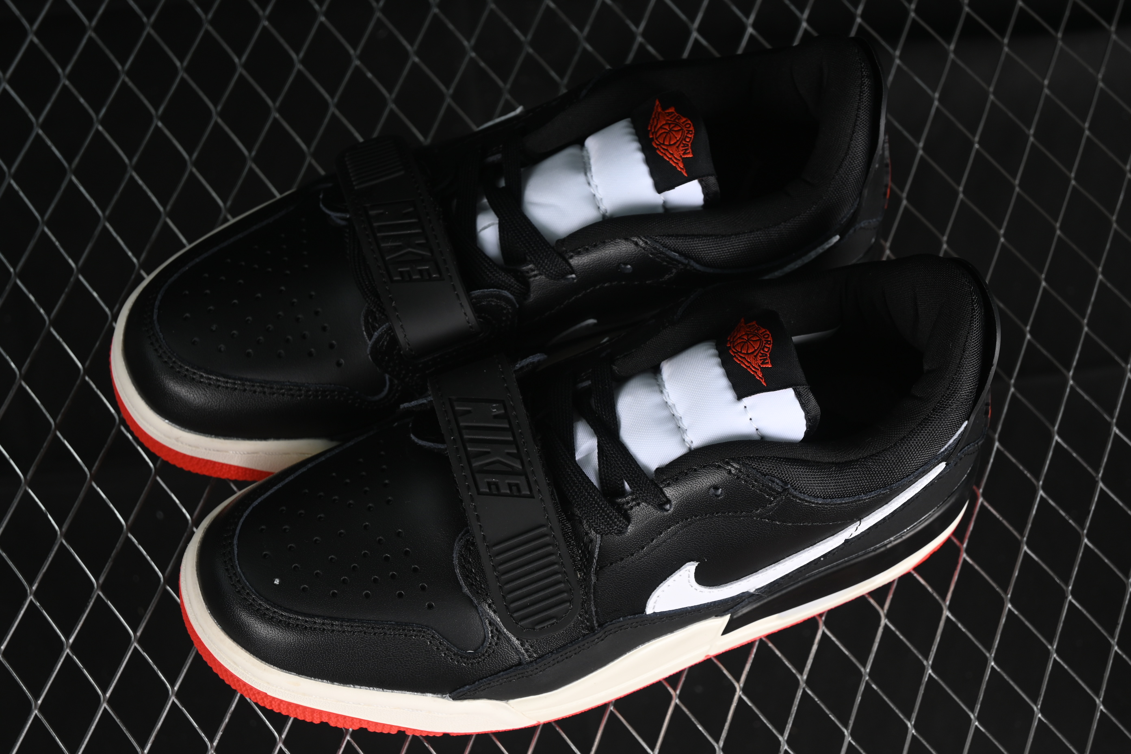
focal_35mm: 75
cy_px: 377
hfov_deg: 27.0
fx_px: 2356
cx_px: 566
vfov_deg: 18.2
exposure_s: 1/50
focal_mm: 50
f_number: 6.3
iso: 160
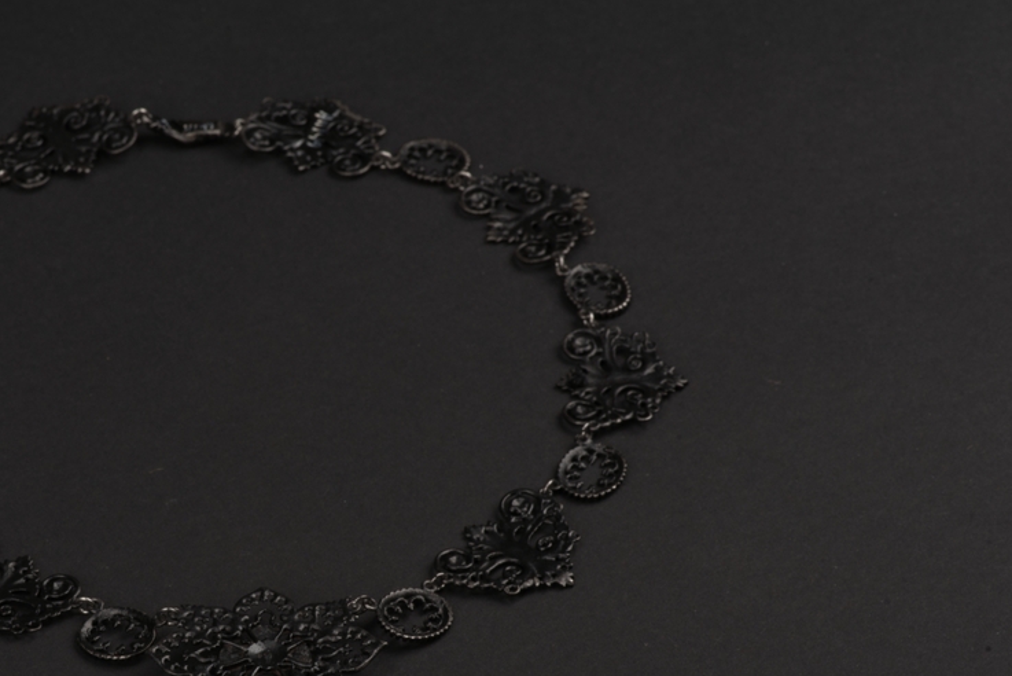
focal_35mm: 171
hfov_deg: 12.0
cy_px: 527
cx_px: 203
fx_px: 4809
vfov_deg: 8.0
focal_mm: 105
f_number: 20
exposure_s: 1/160
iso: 200
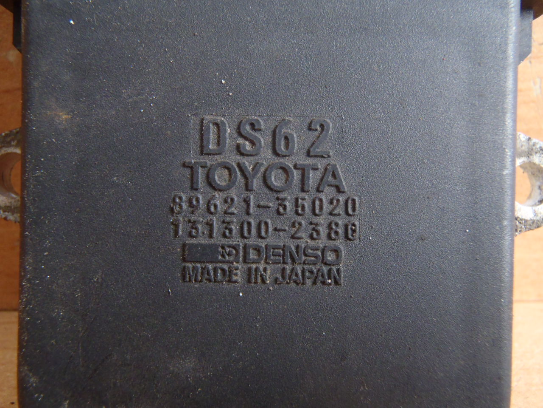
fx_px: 580
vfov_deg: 38.7
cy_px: 204
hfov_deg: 50.1
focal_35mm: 37
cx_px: 272
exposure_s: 1/4
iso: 320
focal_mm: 6.64
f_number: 4.7
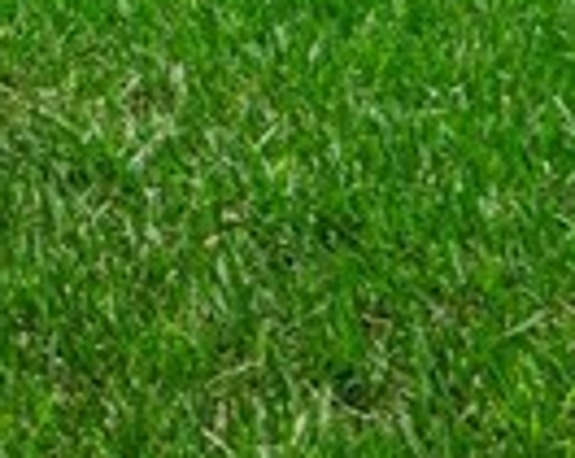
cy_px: -441
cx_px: -1651
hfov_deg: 8.5
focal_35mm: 124
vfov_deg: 11.3
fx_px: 2106
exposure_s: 1/1600
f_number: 8
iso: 400
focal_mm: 16
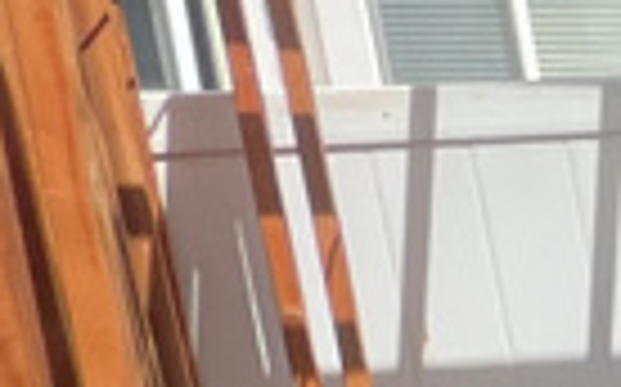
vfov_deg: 12.7
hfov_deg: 9.7
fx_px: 1725
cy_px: 382
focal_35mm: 102
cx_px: 2146
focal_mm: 1.57
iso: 32
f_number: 1.8
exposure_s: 1/742
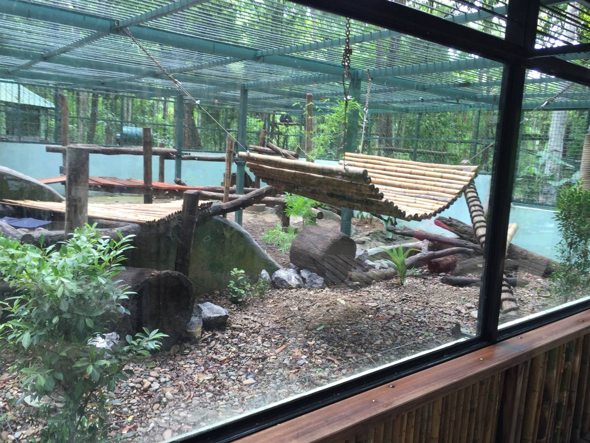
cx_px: 295
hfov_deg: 61.7
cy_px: 222
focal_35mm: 29
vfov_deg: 48.2
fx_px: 494
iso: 40
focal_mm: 4.15
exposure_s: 1/50
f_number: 2.2
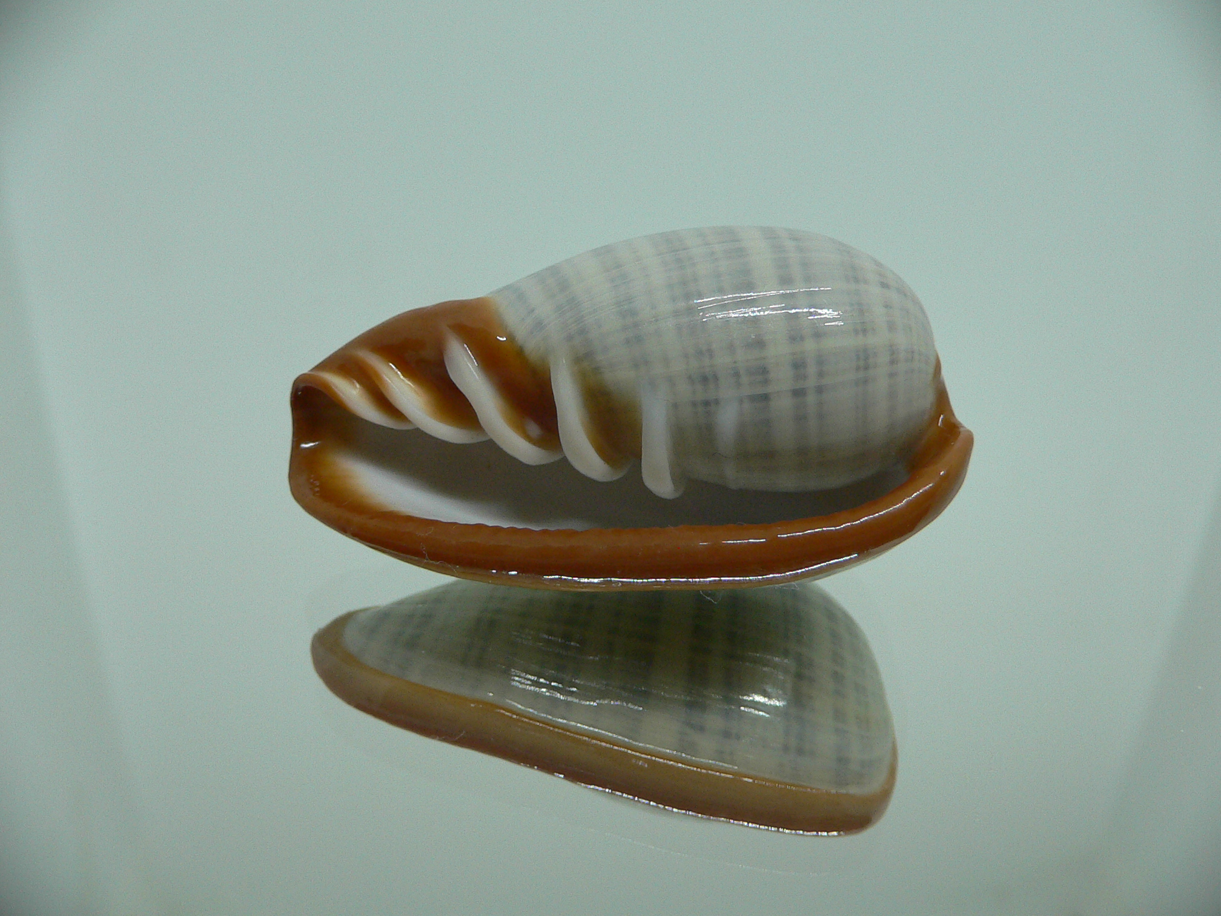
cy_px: 458
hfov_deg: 52.6
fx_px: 1235
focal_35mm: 35
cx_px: 610
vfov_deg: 40.7
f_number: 2.8
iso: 150
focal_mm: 4.6
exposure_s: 1/60
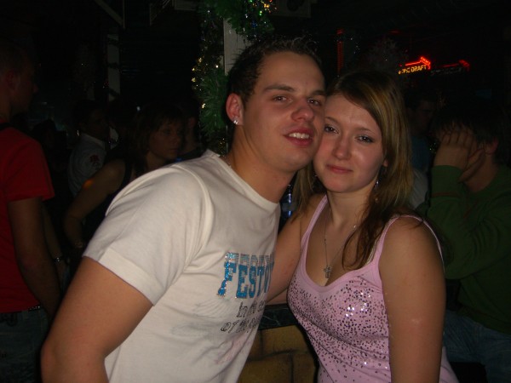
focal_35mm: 38
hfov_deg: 49.0
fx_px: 561
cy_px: 192
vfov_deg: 37.7
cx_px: 256
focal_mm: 7.9
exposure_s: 1/60
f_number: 2.8
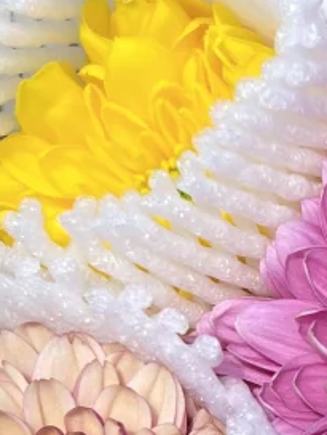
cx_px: 400
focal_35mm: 137
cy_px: 392
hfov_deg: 10.6
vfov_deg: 14.3
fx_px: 1724
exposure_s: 1/2457
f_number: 1.5
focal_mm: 5.7
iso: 50
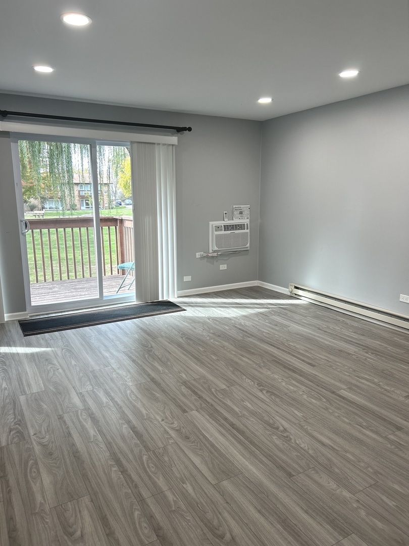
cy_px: 273
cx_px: 204
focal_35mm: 26
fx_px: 410
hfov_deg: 53.1
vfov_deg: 67.3
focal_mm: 5.7
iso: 50
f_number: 1.5
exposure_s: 1/120
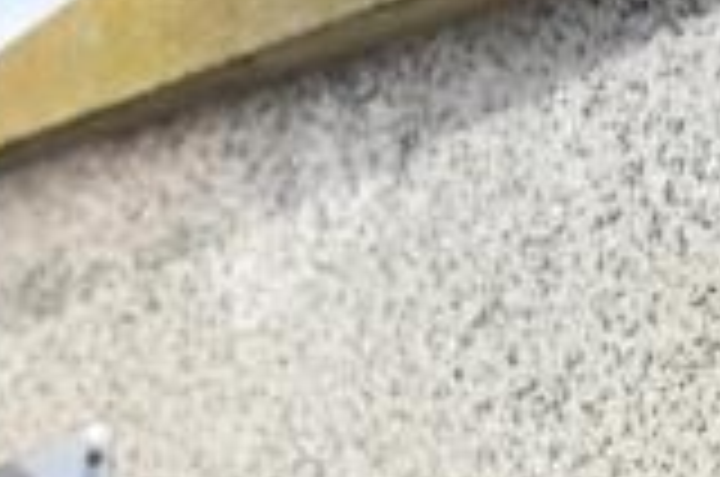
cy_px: 997
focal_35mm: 154
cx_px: -356
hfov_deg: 12.7
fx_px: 3074
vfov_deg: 8.4
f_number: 4
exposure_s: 1/160
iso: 640
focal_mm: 24
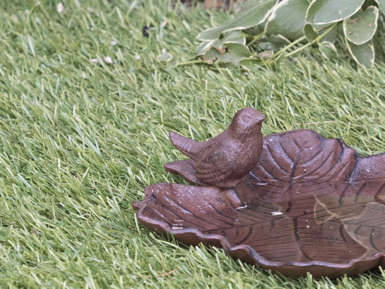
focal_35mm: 619
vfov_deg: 2.4
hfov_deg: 3.2
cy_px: 166
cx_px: 368
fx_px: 6885
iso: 640
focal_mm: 135
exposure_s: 1/50
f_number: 5.6
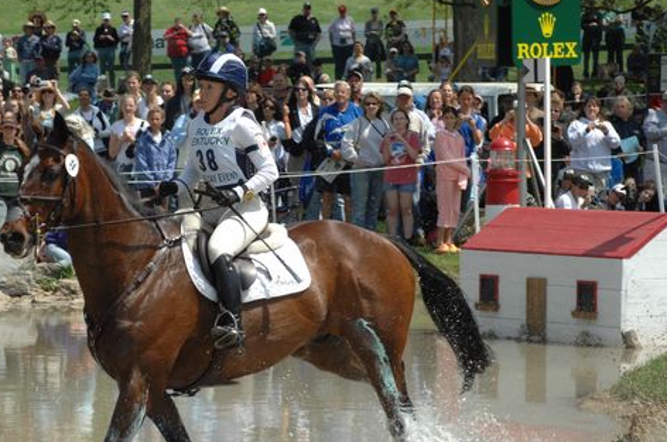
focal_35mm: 228
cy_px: 285
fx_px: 4217
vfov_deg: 6.0
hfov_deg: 9.0
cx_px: 254
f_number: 11
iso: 500
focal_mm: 112
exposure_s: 1/500
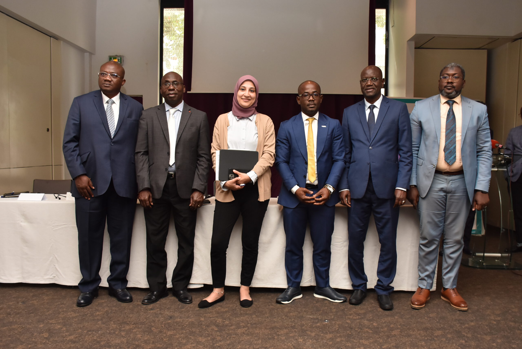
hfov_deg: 61.9
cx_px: 261
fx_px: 435
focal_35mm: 30
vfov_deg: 43.7
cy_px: 174
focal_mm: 20
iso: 1000
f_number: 5.6
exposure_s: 1/125
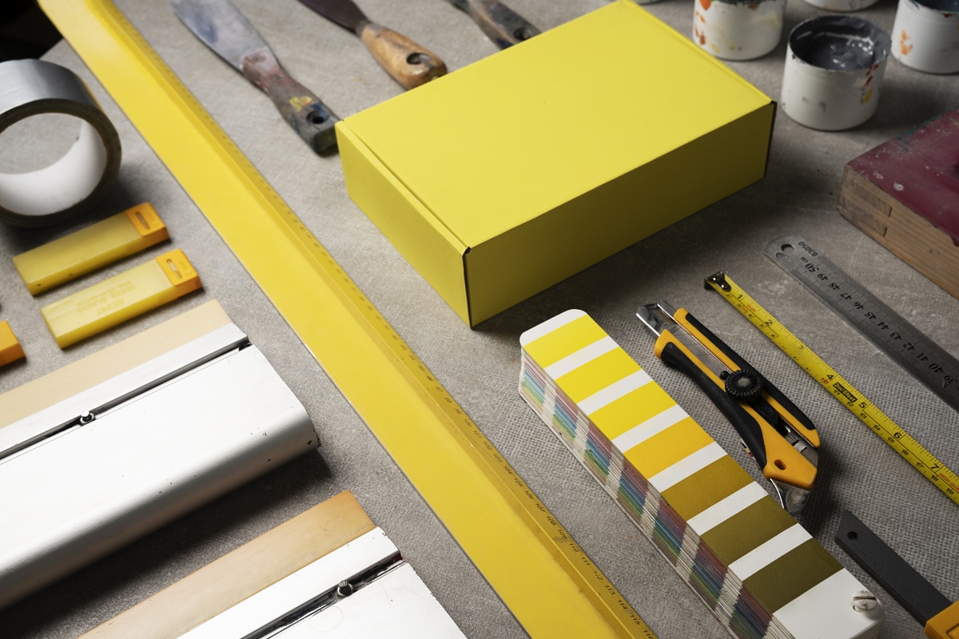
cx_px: 480
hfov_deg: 42.0
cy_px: 320
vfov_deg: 28.7
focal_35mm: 47
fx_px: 1249
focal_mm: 46.9
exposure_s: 1/160
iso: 400
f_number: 9
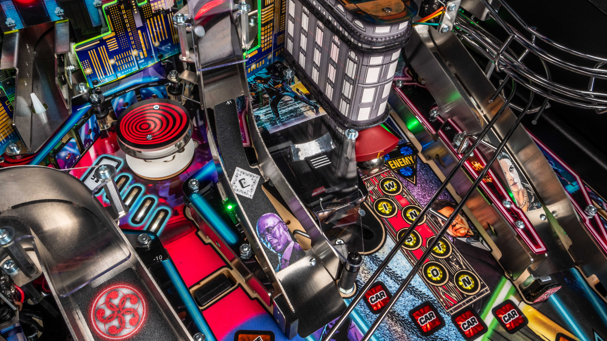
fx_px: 467
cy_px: 144
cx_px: 298
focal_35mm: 29
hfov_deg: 66.1
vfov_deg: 40.1
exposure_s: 1/125
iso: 100
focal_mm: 12
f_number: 10
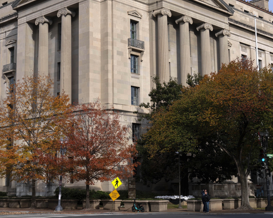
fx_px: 533
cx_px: 120
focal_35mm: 66
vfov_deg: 23.1
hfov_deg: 28.7
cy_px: 77
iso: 100
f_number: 5.6
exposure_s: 1/640
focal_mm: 44
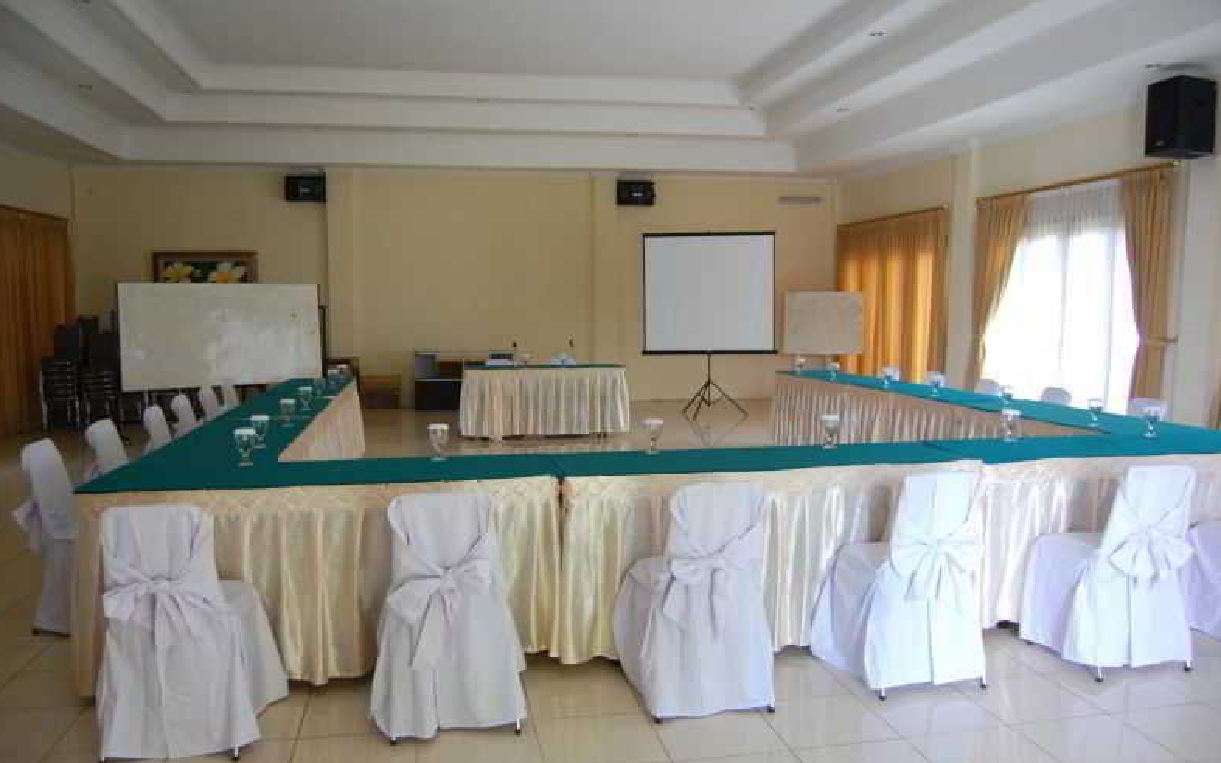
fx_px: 932
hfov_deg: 66.5
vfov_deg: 44.5
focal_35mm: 28
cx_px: 614
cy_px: 387
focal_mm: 18
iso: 800
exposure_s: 1/20
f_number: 3.5
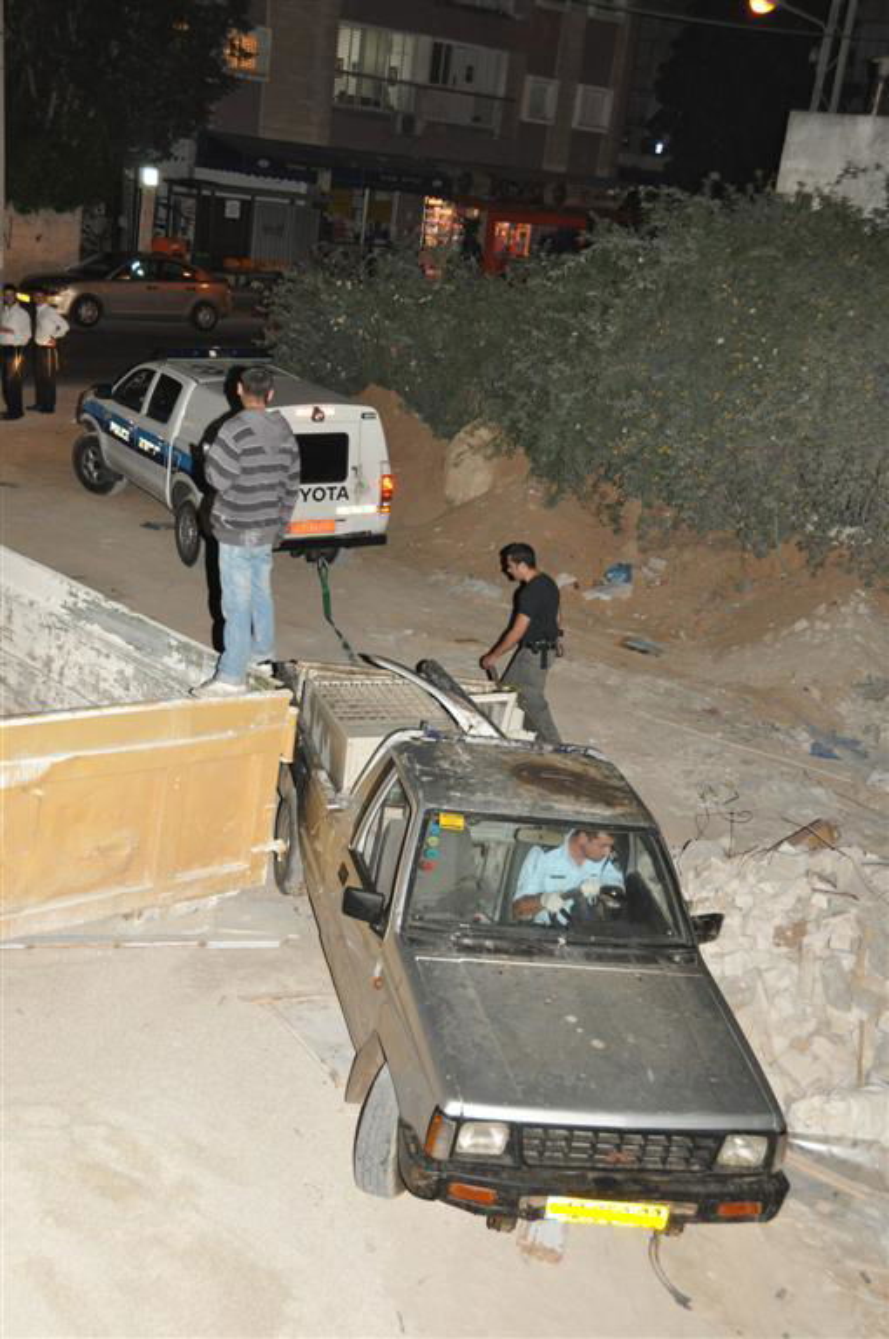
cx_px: 444
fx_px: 1727
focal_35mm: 46
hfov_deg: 28.9
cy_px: 670
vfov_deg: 42.4
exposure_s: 1/80
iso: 800
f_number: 7.1
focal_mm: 31
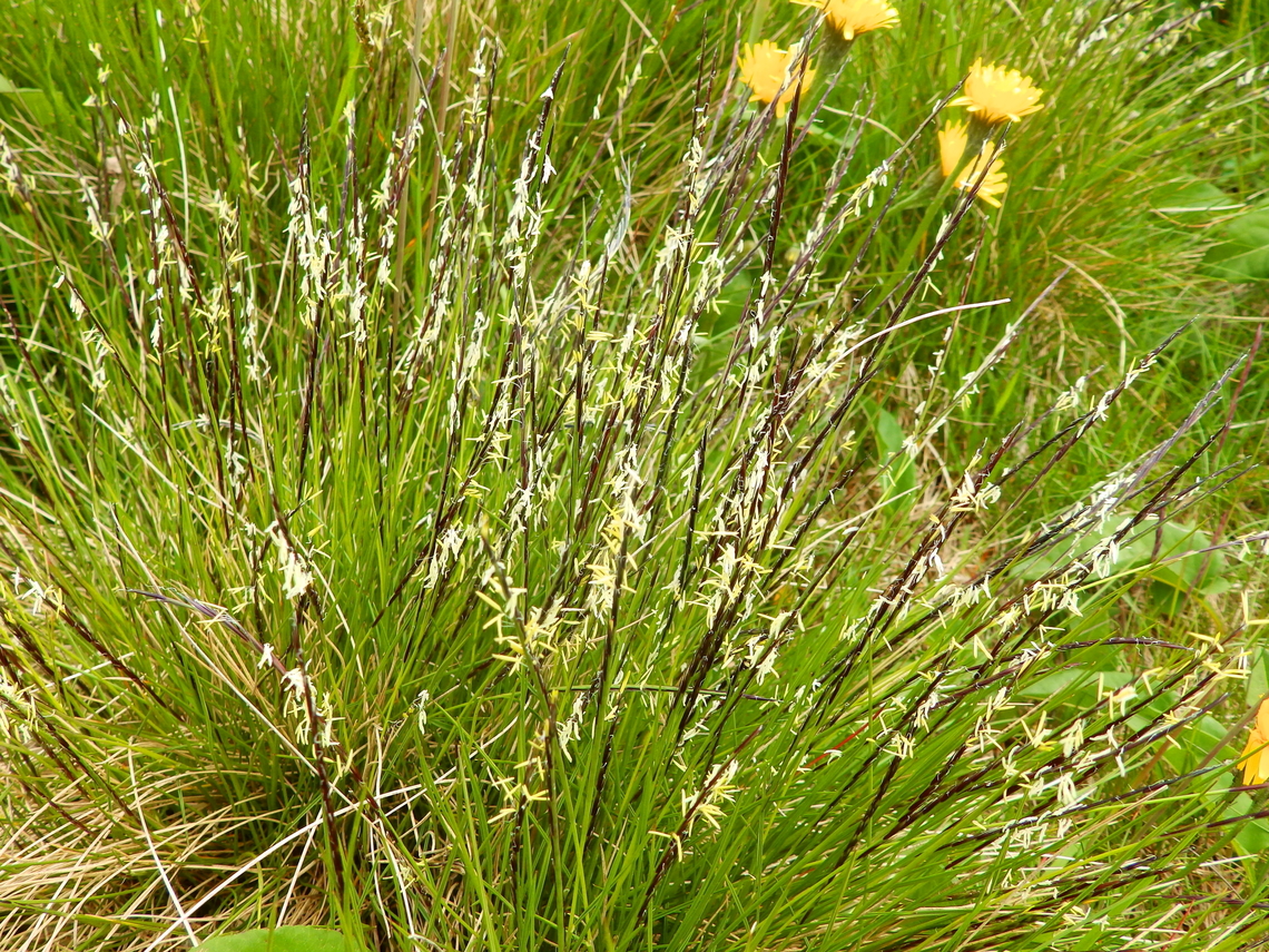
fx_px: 1393
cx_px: 634
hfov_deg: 49.0
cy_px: 476
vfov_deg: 37.7
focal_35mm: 38
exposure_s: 1/160
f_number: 4.5
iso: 80
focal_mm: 6.8
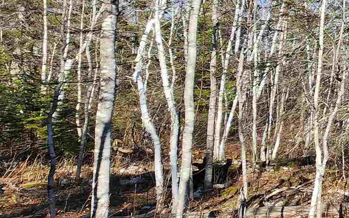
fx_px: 466
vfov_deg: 25.2
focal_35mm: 49
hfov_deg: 25.4
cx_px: 570
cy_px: 8
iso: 50
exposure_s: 1/1011
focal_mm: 2.2
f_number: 2.2
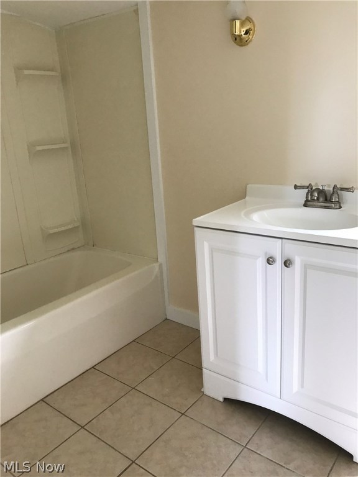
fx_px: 386
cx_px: 179
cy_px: 238
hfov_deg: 49.7
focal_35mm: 28
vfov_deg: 63.4
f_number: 1.8
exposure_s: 1/23
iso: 32
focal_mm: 3.99
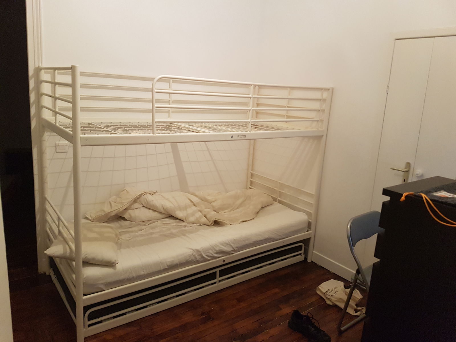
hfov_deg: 67.3
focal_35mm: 26
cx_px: 228
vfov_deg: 53.1
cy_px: 171
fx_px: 343
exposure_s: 1/16
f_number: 1.7
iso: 200
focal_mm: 4.2
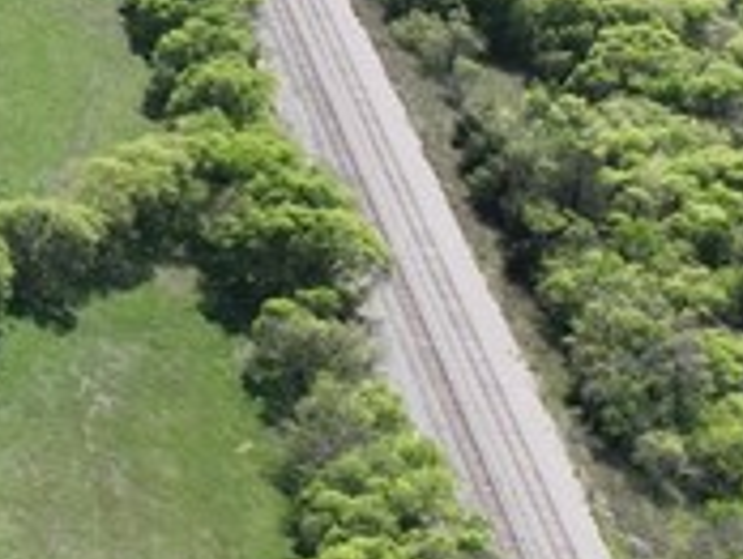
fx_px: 3031
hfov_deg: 10.7
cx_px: -1319
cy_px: -476
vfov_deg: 9.9
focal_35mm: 141
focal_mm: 12.29
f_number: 3.5
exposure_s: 1/2000
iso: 100
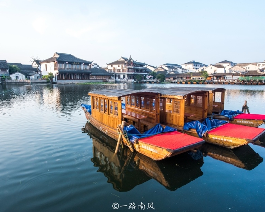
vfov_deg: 63.2
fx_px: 173
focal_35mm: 22
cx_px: 134
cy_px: 104
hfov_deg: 75.0
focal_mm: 19
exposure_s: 1/100
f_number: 13
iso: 640
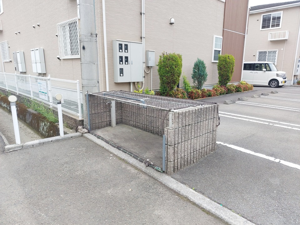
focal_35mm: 24
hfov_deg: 71.6
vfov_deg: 56.8
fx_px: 208
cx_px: 150
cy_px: 112
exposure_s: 1/152
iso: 25
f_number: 1.8
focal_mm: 5.23
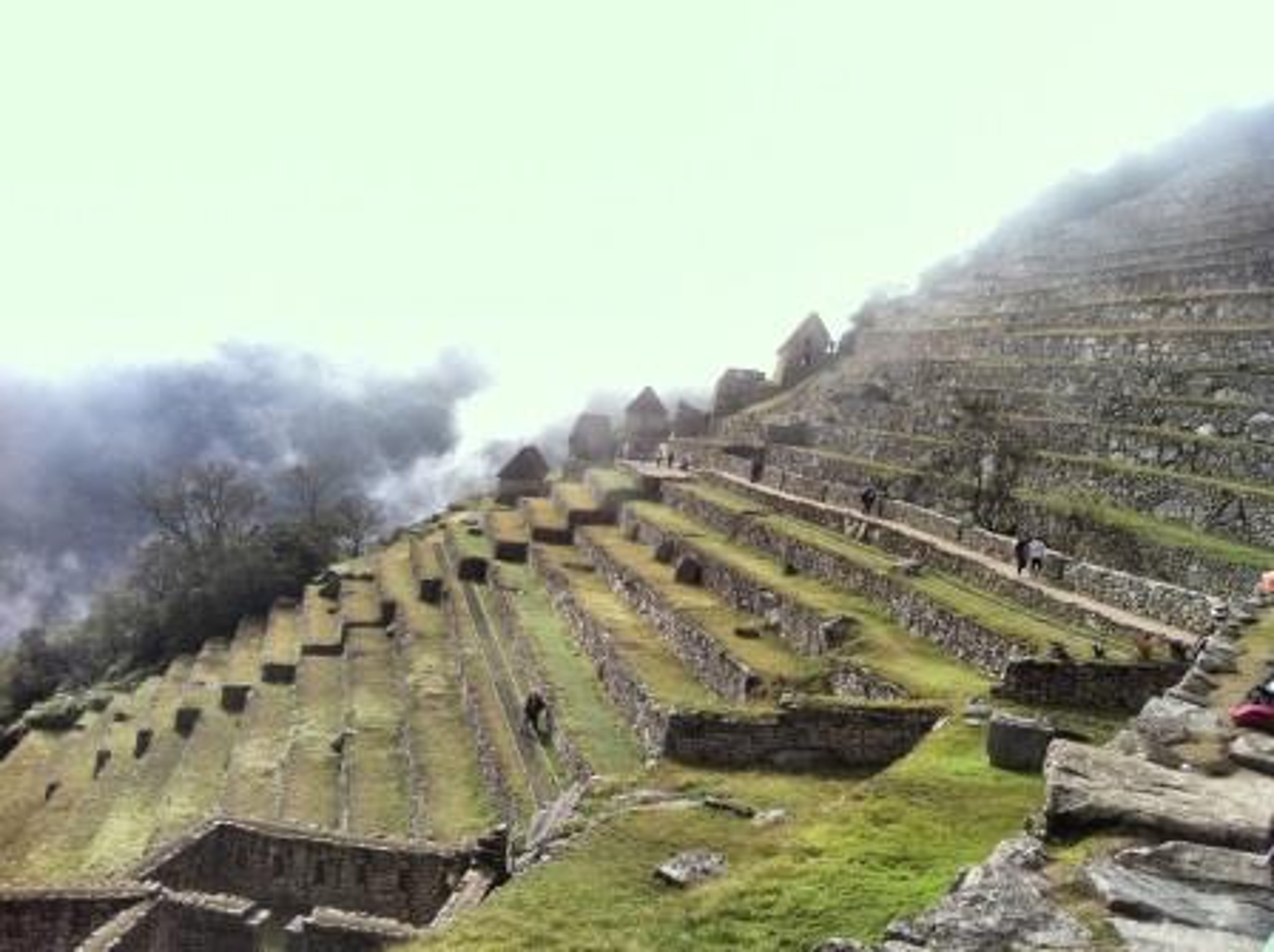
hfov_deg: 52.7
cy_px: 476
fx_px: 1287
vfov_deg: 40.6
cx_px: 637
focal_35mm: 35
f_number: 2.8
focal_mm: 3.85
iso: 80
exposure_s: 1/1257
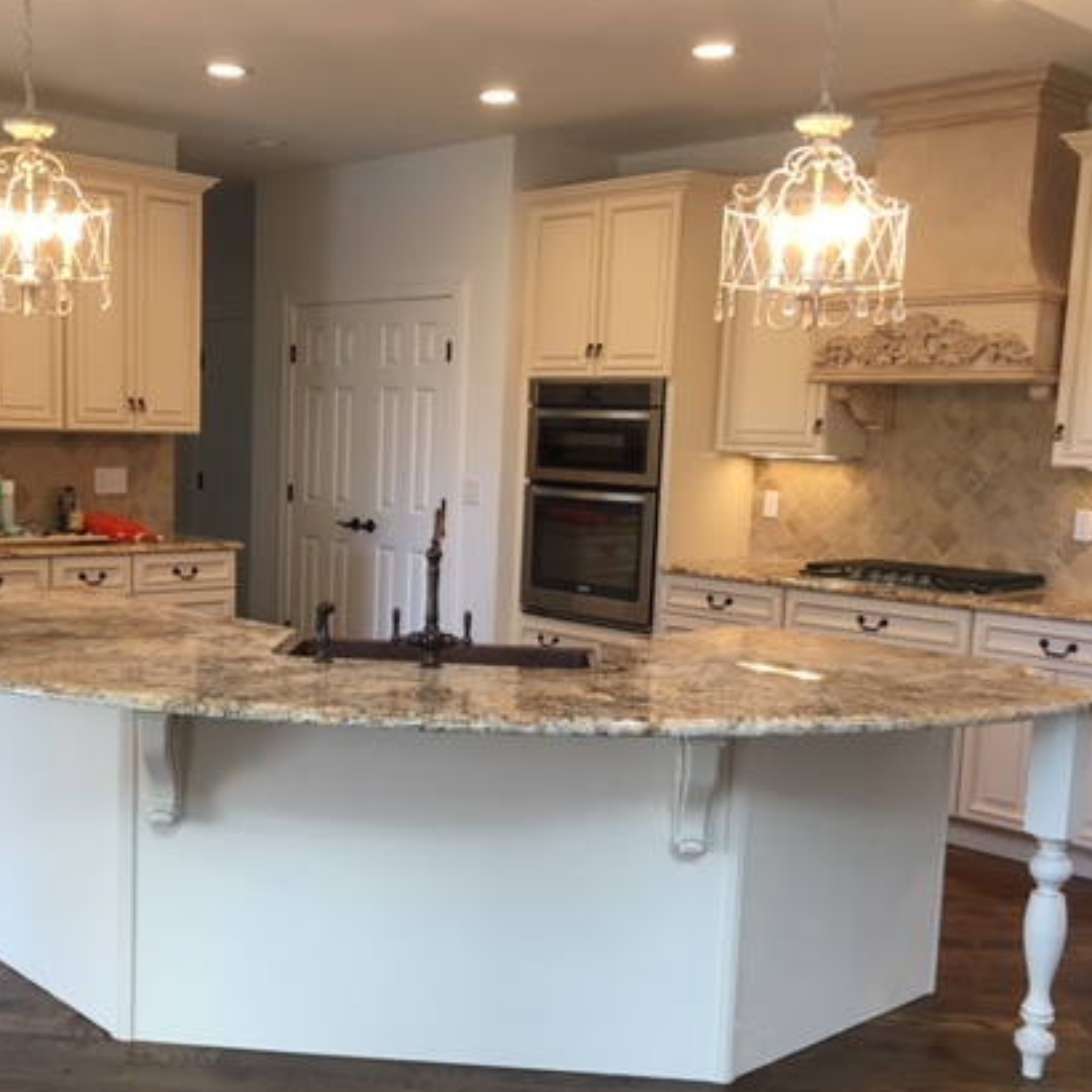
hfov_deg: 41.5
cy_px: 621
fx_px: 1428
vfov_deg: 41.8
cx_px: 394
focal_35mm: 40
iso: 40
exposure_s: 1/30
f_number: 2.2
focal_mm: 4.15
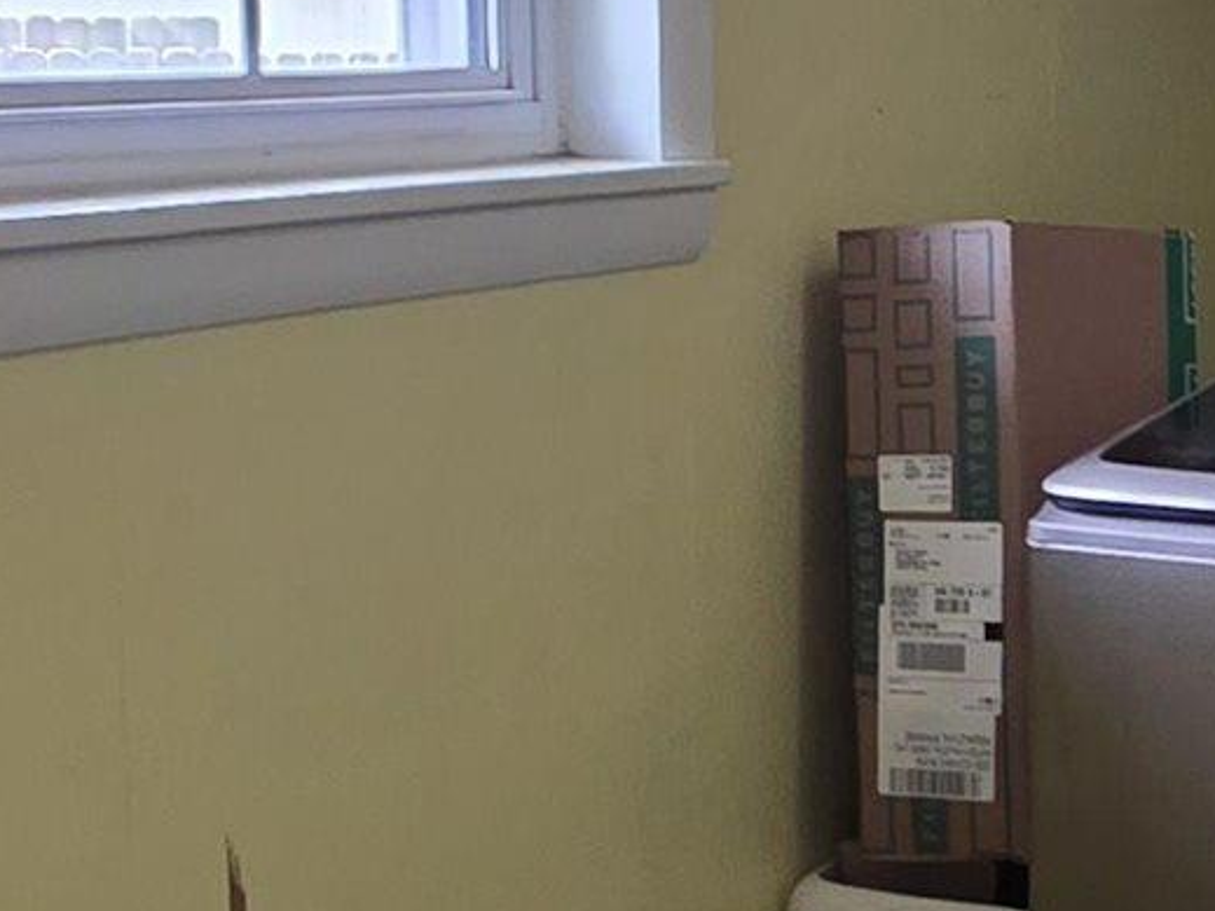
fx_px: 2702
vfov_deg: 19.1
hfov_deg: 23.7
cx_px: 1358
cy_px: 412
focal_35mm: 77
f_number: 1.9
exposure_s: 1/60
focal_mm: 2.2
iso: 320
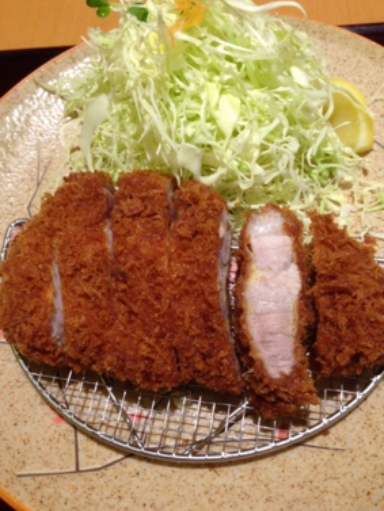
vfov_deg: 52.6
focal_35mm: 35
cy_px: 251
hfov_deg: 40.7
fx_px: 517
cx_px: 202
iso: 50
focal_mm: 4.12
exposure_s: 1/20
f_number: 2.4
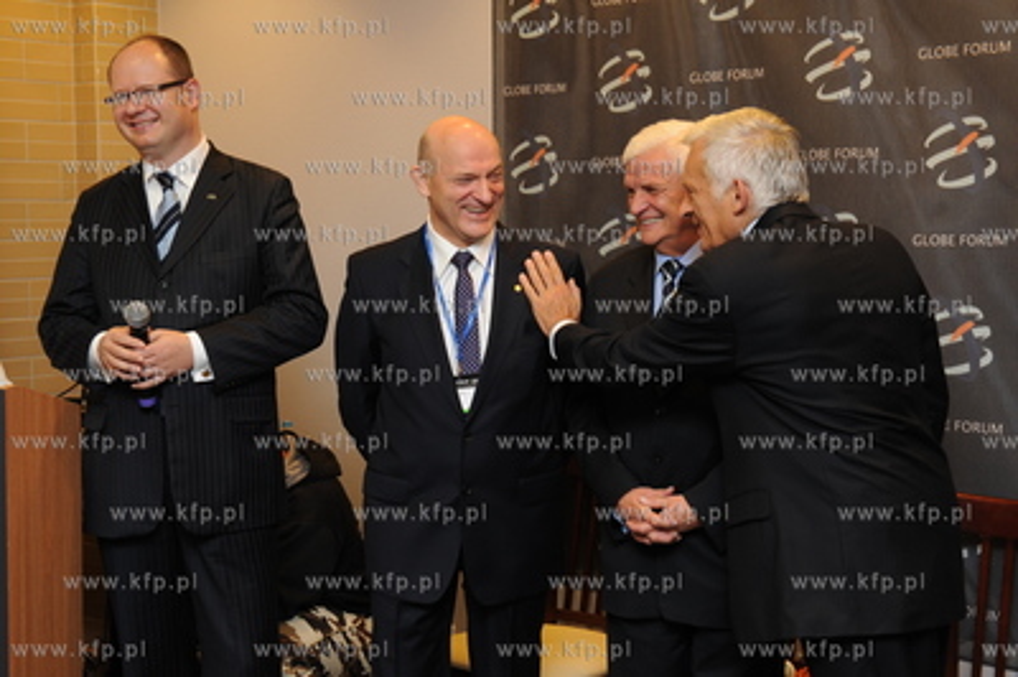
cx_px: 509
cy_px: 338
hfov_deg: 34.5
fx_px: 1639
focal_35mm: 58
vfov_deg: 23.3
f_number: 5.6
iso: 800
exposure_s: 1/60
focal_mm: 58
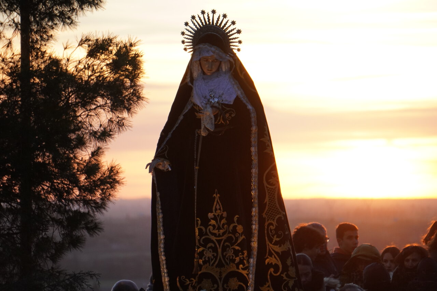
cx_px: 218
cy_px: 146
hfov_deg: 6.6
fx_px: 3805
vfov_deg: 4.4
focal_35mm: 314
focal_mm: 209
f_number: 6.3
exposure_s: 1/400
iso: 1000
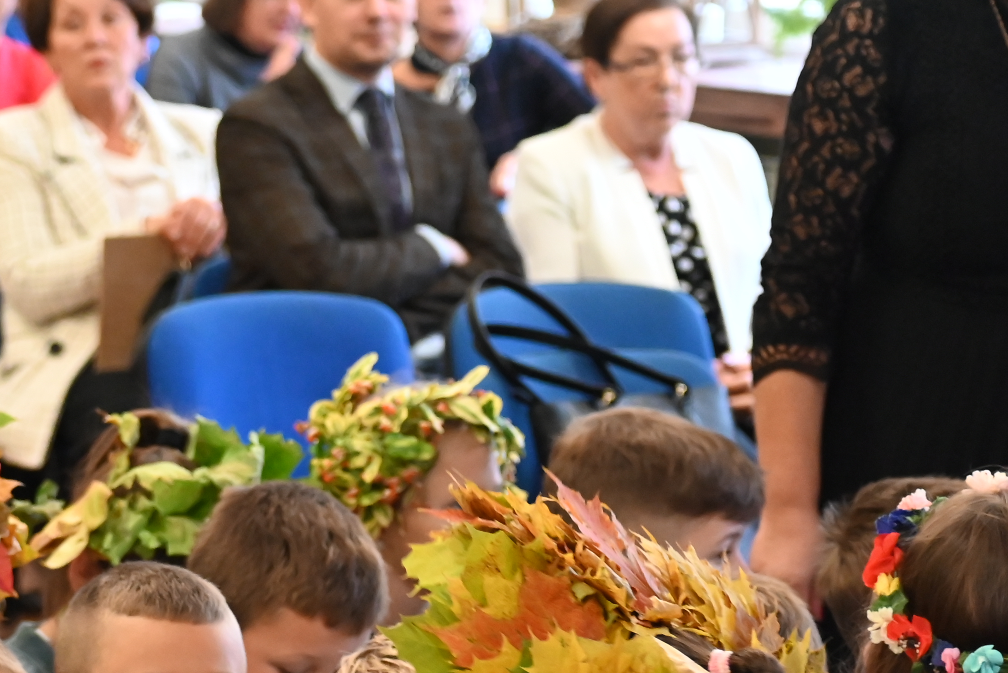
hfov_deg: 10.6
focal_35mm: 193
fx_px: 5406
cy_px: 921
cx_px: 28
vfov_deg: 7.0
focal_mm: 70
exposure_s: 1/60
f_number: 4.5
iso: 3600
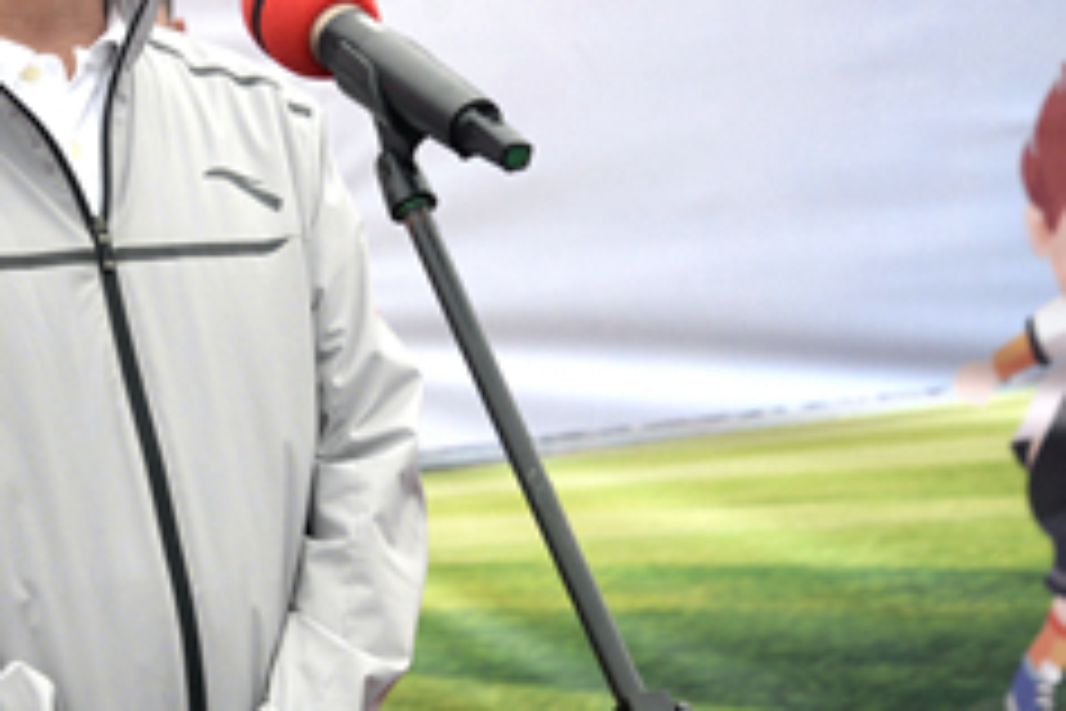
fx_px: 4056
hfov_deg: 14.9
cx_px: 265
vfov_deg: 10.0
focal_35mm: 137
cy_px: 261
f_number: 5.6
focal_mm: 65
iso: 800
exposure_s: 1/100
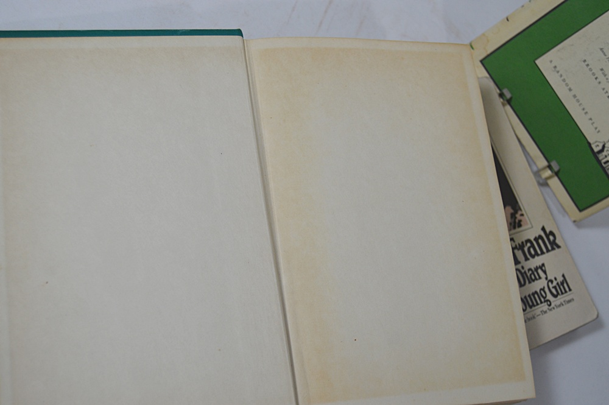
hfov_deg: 35.1
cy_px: 202
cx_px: 304
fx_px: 963
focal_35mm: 57
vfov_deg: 23.7
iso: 400
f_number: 5.6
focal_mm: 38
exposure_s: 1/125
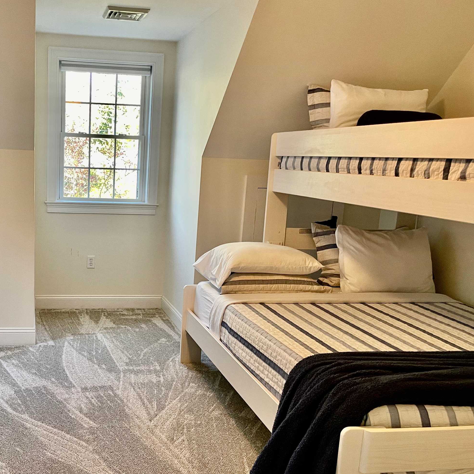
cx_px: 115
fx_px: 558
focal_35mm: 36
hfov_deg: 44.4
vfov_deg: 45.9
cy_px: 266
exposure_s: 1/60
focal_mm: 4.2
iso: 125
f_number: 1.6
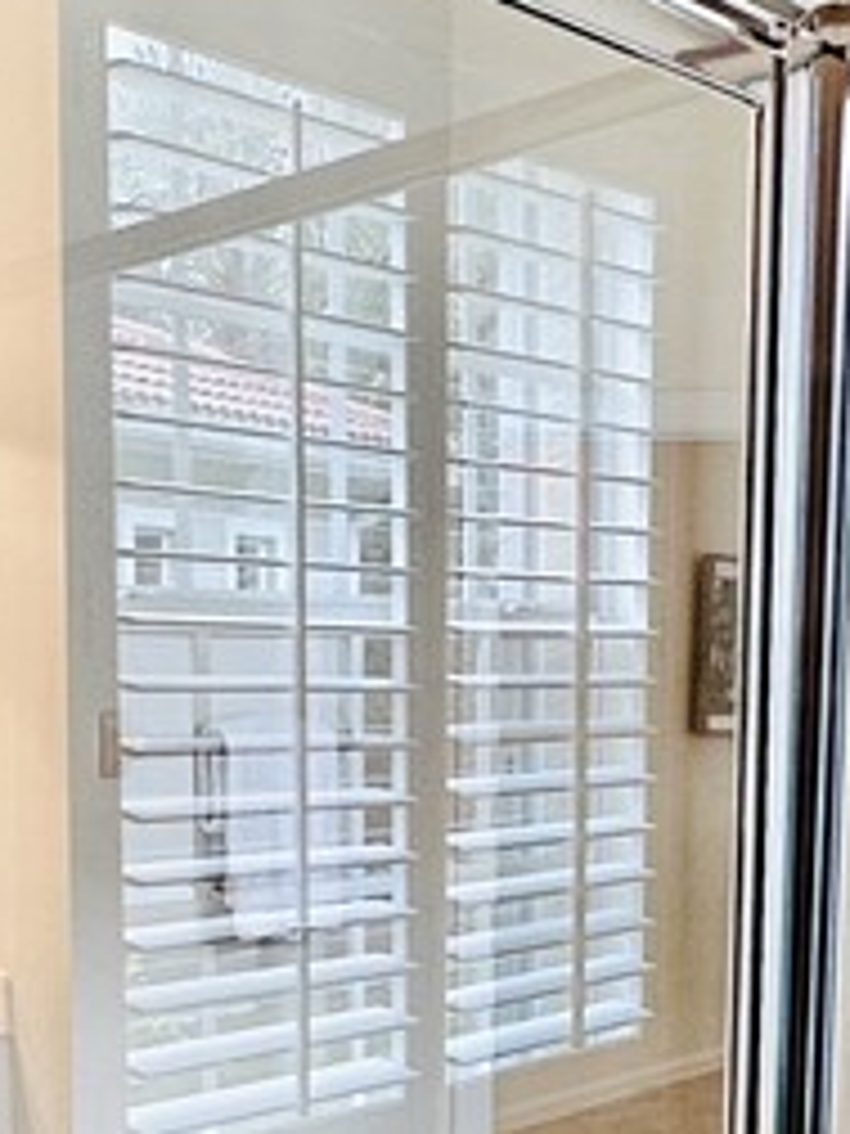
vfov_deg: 32.6
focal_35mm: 57
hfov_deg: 25.0
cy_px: 945
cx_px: 117
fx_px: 1866
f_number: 2.2
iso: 200
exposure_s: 1/120
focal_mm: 2.22
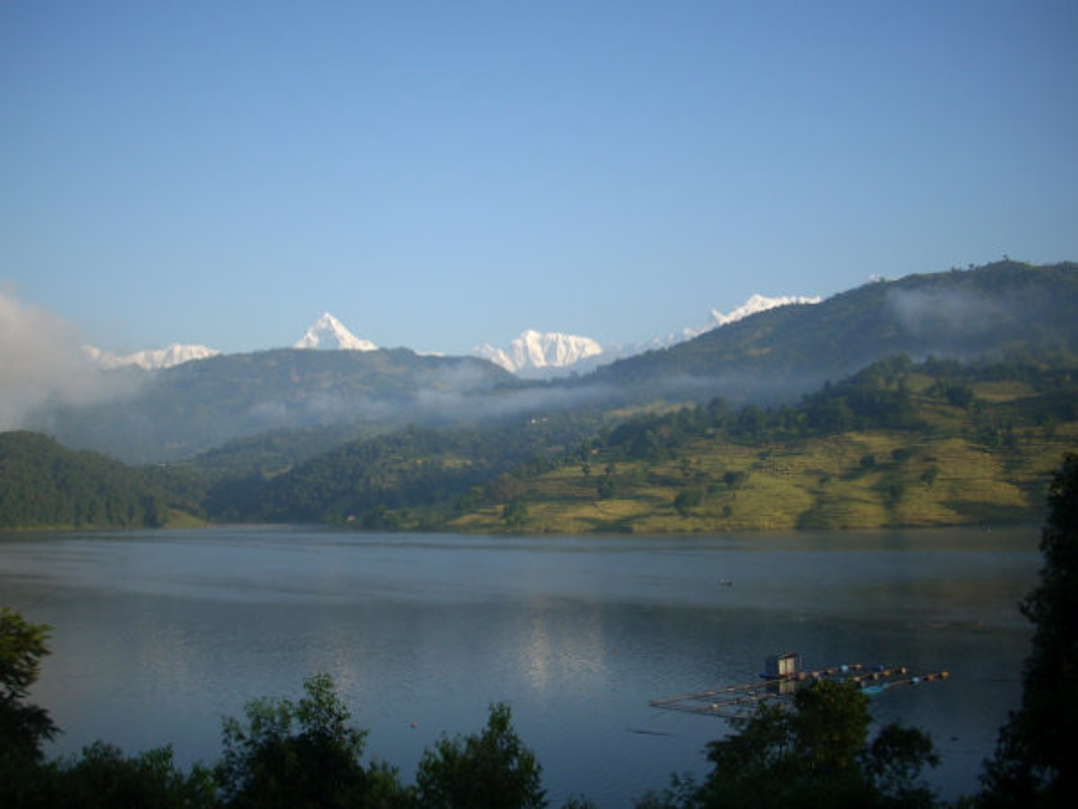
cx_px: 539
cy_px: 404
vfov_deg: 38.7
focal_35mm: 37
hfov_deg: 50.1
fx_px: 1152
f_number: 5.6
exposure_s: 1/459
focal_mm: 6.2
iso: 64
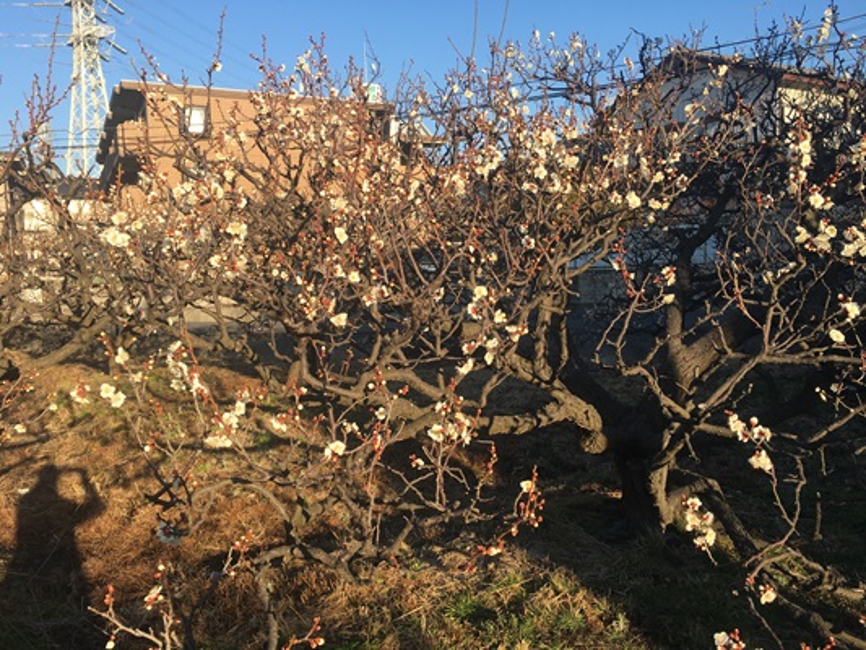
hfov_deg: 61.6
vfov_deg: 48.2
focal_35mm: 29
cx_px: 433
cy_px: 325
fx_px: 726
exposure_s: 1/777
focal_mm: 4.15
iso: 25
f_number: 2.2
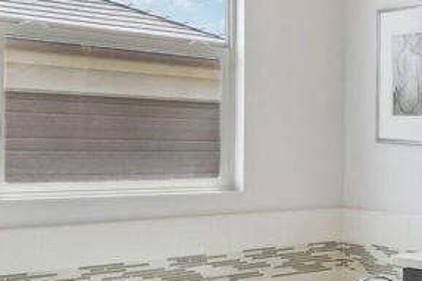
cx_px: 669
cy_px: 156
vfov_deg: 23.7
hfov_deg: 24.8
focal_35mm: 57
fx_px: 668
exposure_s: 1/30
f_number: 8
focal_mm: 16
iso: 320
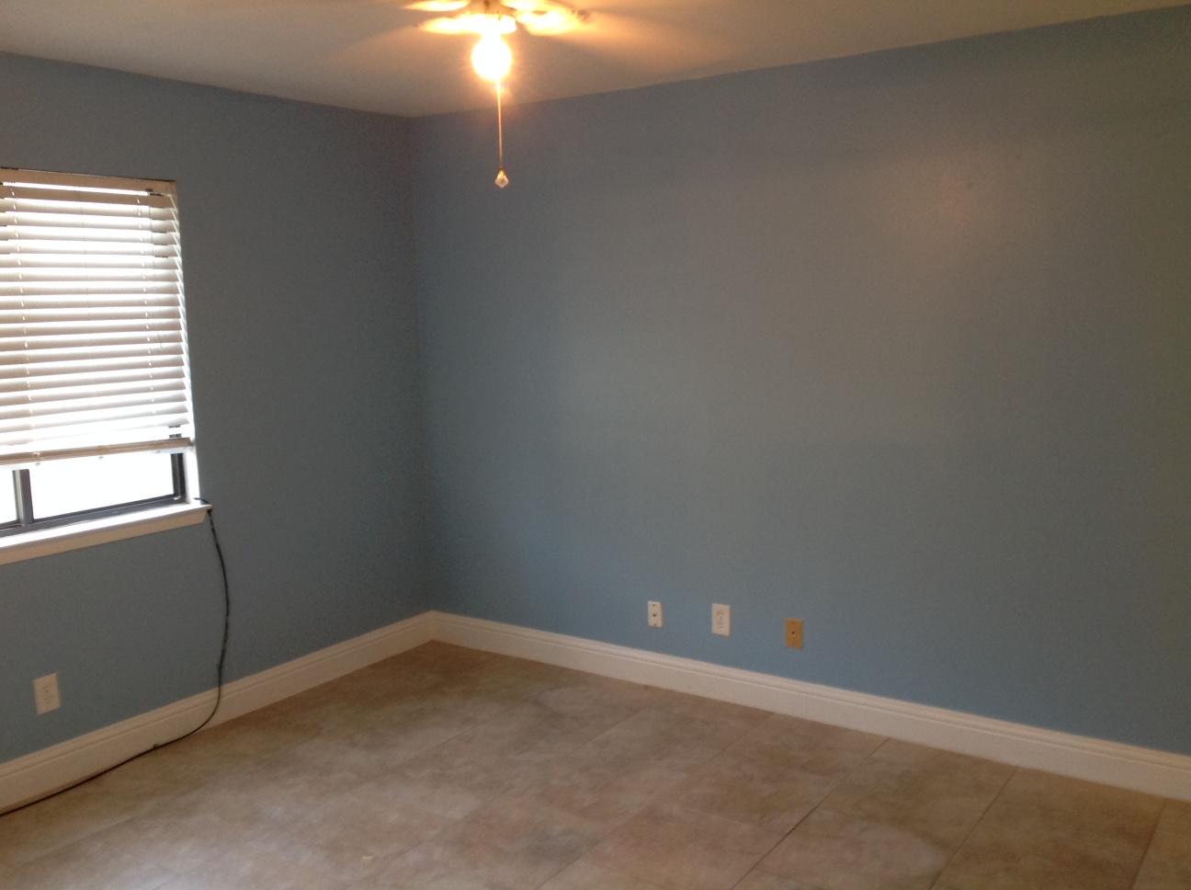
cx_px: 596
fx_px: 1202
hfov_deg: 52.7
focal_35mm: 35
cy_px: 445
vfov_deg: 40.6
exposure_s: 1/15
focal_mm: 4.28
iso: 100
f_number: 2.4
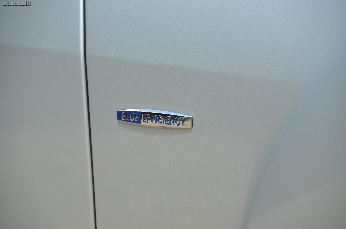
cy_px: 114
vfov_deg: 4.6
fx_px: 2877
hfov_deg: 6.9
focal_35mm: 300
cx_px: 173
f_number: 5.6
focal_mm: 200
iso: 400
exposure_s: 1/1600
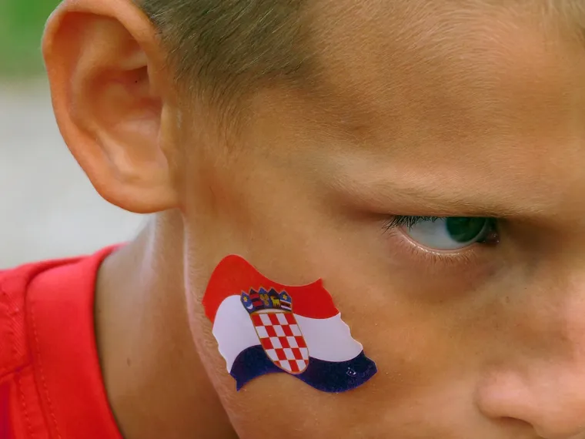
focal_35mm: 645
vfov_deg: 2.3
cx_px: 292
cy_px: 220
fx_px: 10900
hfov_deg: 3.1
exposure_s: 1/125
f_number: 6.1
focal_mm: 114.5
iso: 220
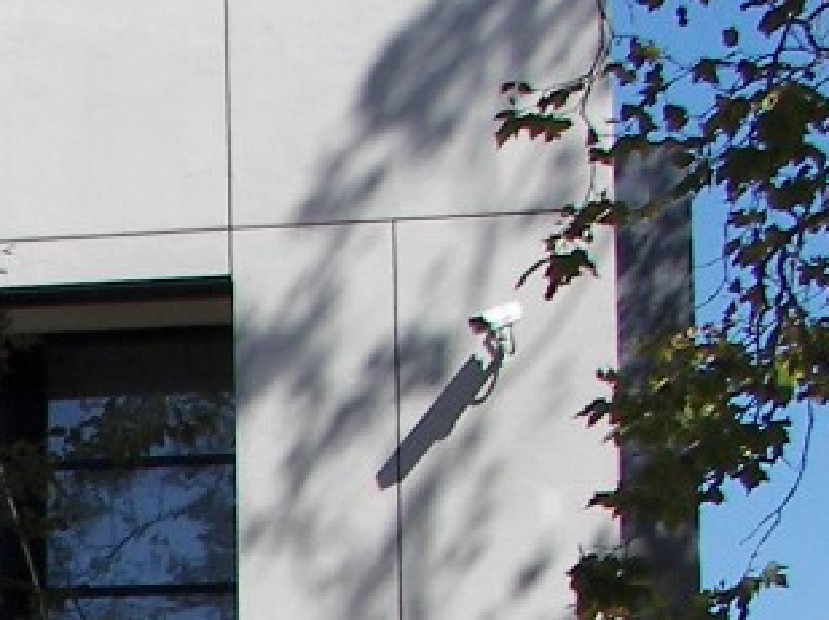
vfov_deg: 8.6
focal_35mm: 168
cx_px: -735
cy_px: 1025
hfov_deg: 10.9
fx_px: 4019
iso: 64
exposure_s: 1/640
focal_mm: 6
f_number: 4
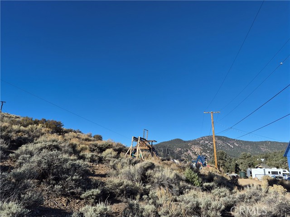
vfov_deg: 58.9
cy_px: 108
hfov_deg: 73.9
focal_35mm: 23
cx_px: 145
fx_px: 193
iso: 80
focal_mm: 5.4
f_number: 1.8
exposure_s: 1/6128
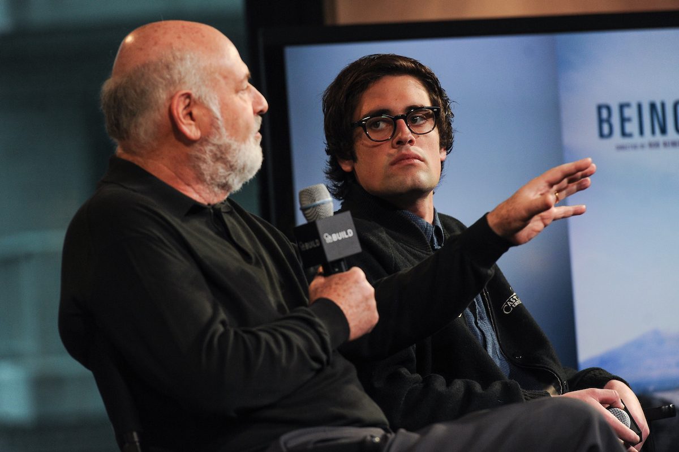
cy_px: 226
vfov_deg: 6.9
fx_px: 3769
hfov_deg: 10.3
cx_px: 340
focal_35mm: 200
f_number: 4
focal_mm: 200
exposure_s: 1/160
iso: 2000
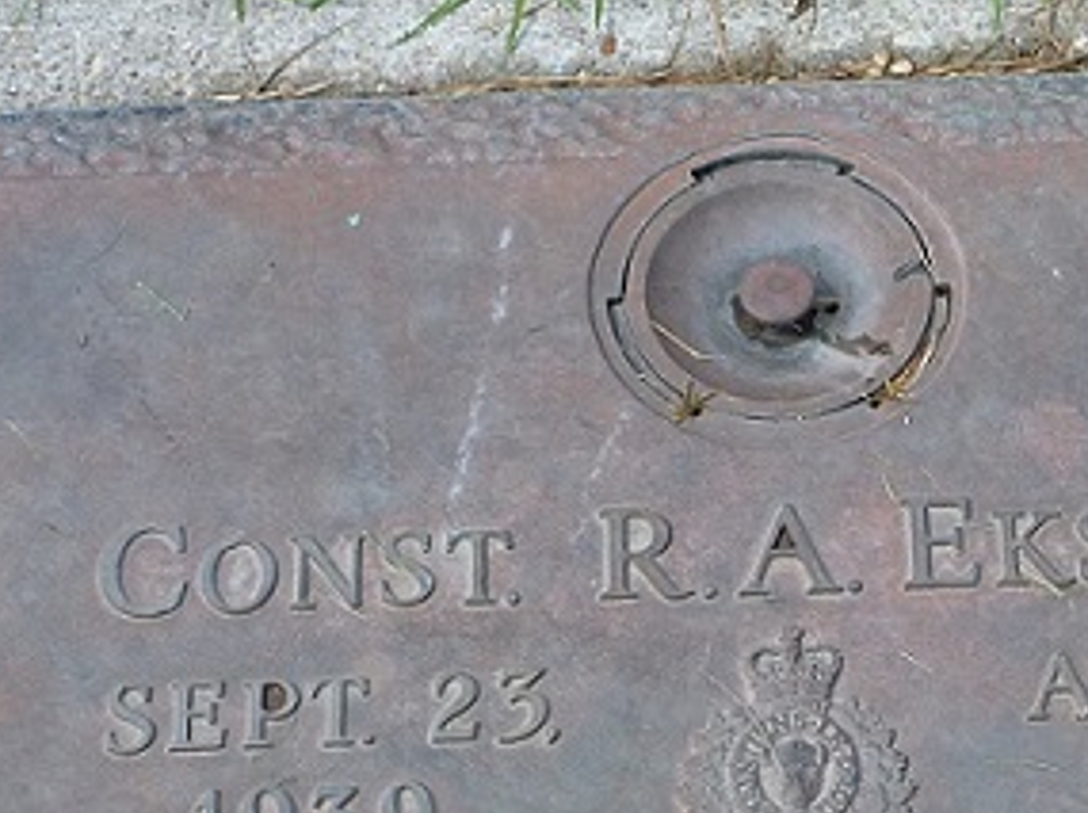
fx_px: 3861
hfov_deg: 15.9
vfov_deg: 11.9
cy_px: 712
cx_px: 863
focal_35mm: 123
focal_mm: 8.5
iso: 80
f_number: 3.8
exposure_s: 1/320
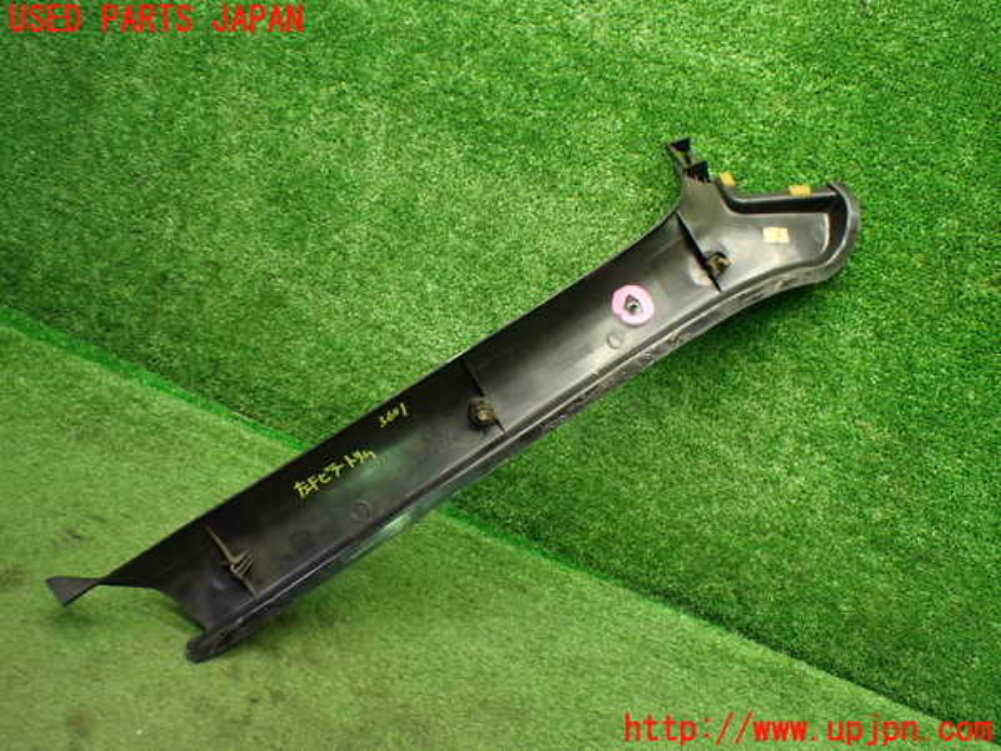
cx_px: 500
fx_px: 868
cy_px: 376
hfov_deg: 60.0
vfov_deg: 46.8
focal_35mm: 30
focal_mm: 5.4
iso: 800
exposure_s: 1/100
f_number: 2.3
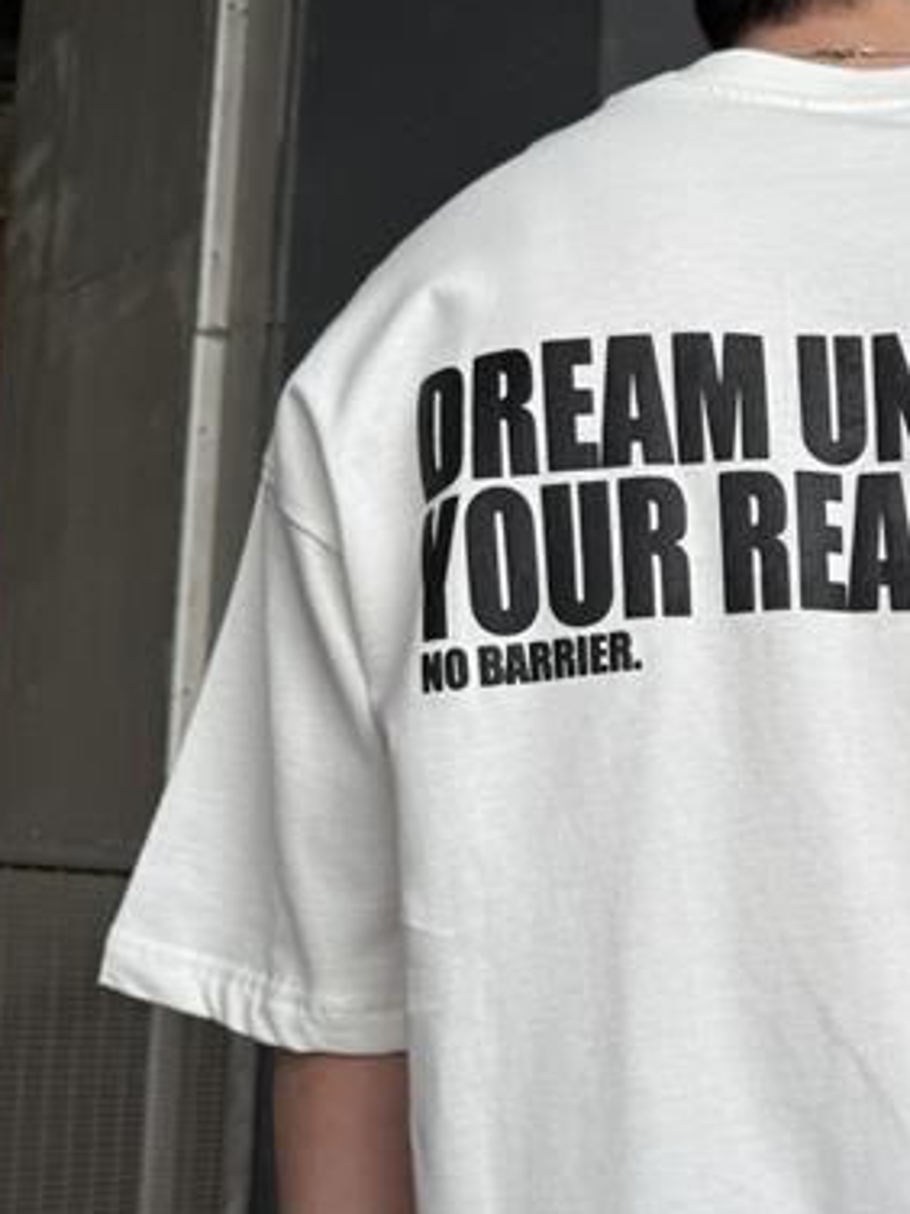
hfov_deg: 27.2
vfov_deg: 37.3
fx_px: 1788
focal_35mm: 51
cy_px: 736
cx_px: 881
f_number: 1.78
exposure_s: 1/1464
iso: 80
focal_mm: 6.76
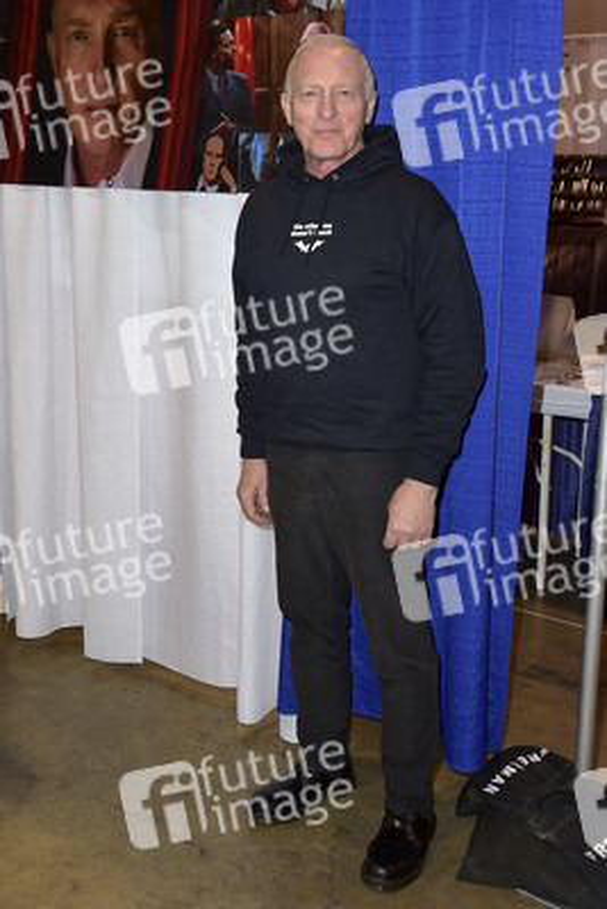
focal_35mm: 36
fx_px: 910
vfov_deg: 53.1
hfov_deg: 36.9
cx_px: 304
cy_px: 454
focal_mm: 36
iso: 320
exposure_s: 1/200
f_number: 6.3
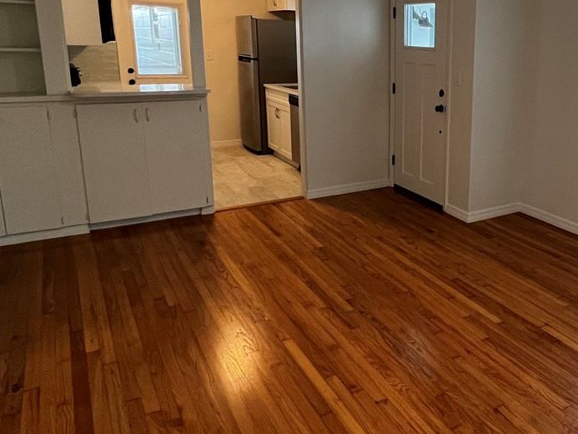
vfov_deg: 46.4
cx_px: 475
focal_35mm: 30
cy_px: 160
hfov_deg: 55.1
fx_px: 501
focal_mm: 1.57
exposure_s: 1/60
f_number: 1.8
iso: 320
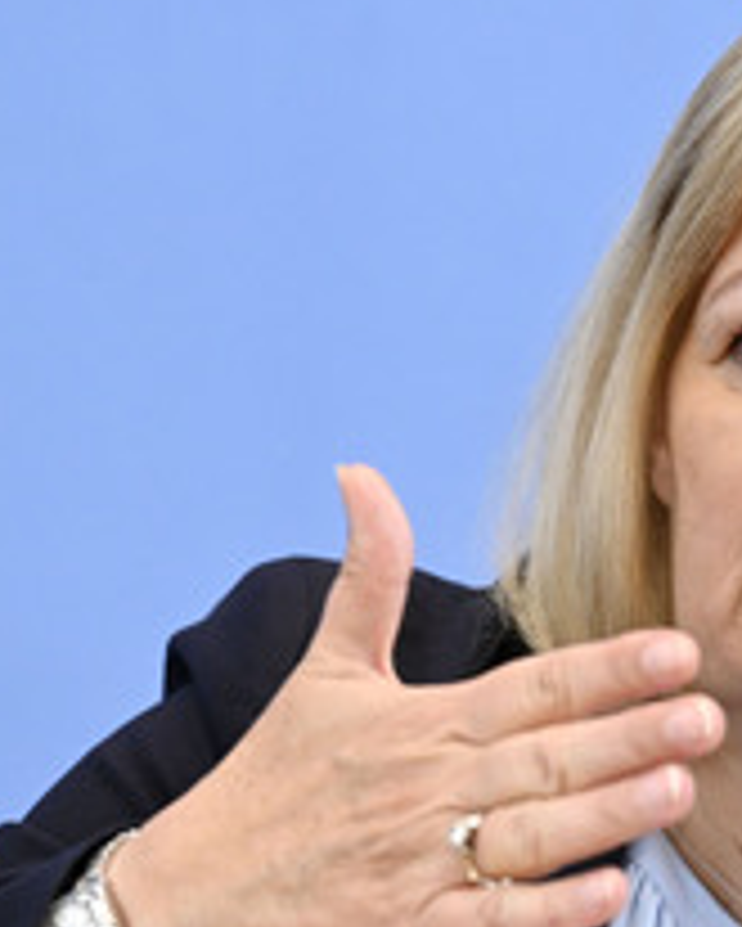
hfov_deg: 5.6
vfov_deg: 7.0
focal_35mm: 277
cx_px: 627
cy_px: 567
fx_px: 7598
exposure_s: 1/800
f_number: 5.6
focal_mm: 135
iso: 3200
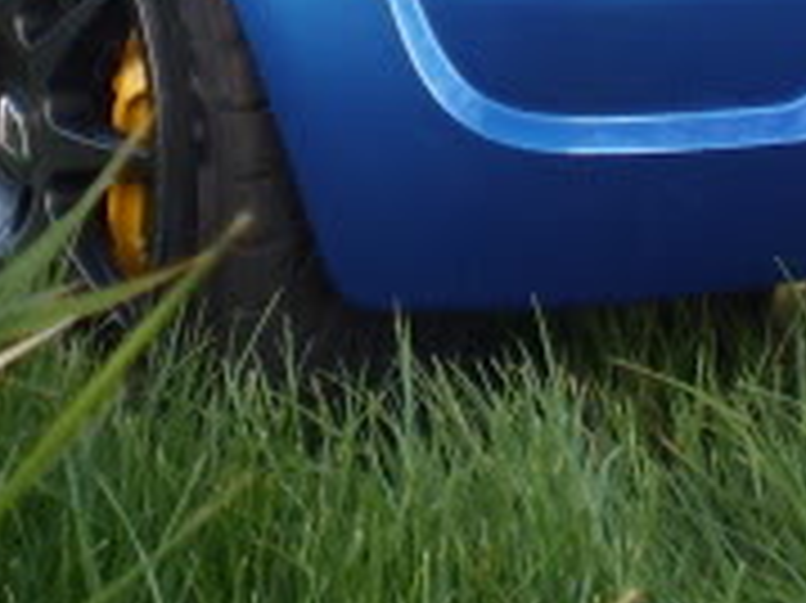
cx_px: 414
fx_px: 3746
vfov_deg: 8.9
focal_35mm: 161
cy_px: -410
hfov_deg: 12.3
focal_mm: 6.3
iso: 64
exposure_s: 1/30
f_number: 3.1
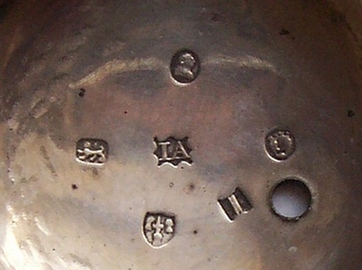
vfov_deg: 41.7
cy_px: 135
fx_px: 355
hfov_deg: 54.0
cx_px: 181
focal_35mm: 34
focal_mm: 5.6
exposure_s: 1/108
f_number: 2.7
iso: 80
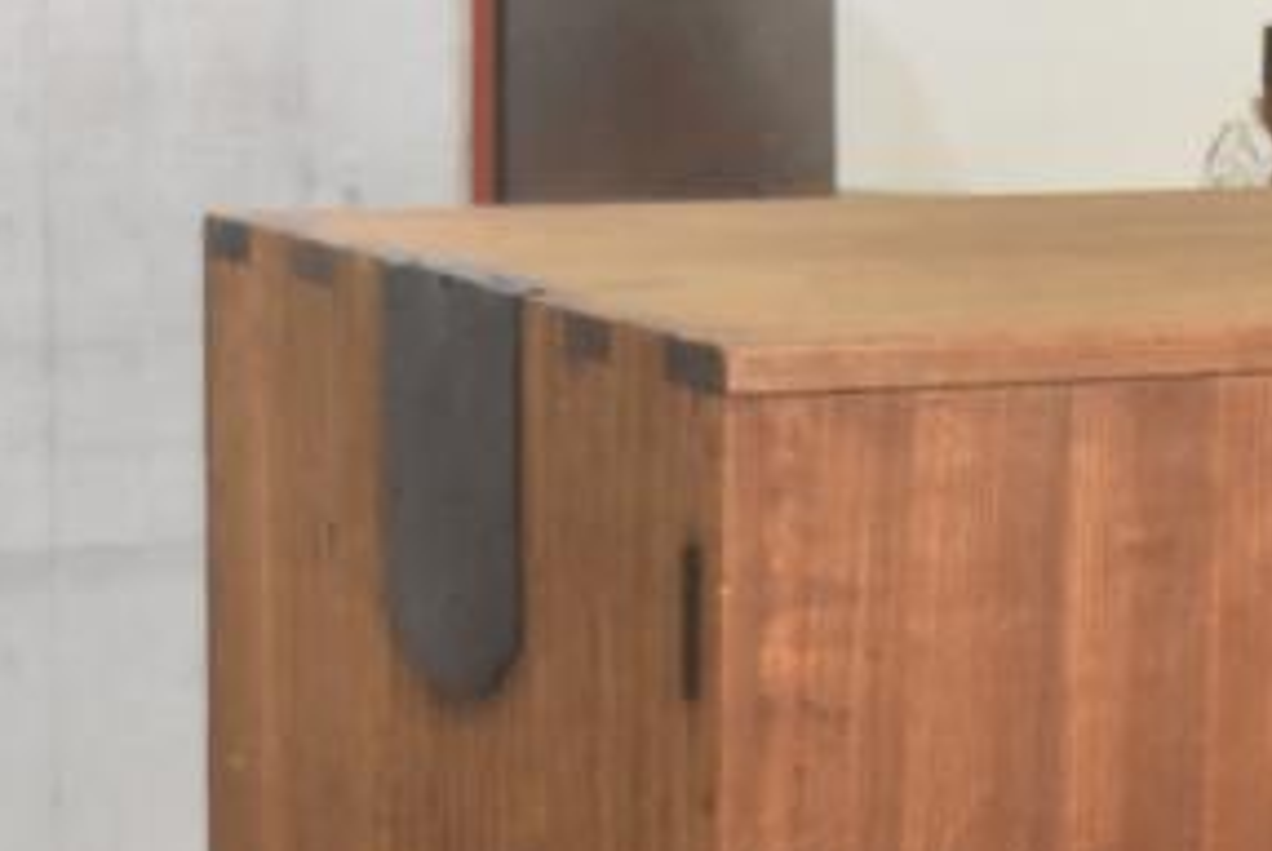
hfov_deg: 9.5
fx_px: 7604
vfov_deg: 6.3
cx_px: 1245
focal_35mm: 215
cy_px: 1381
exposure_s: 1/60
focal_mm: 38
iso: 1600
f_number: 4.2
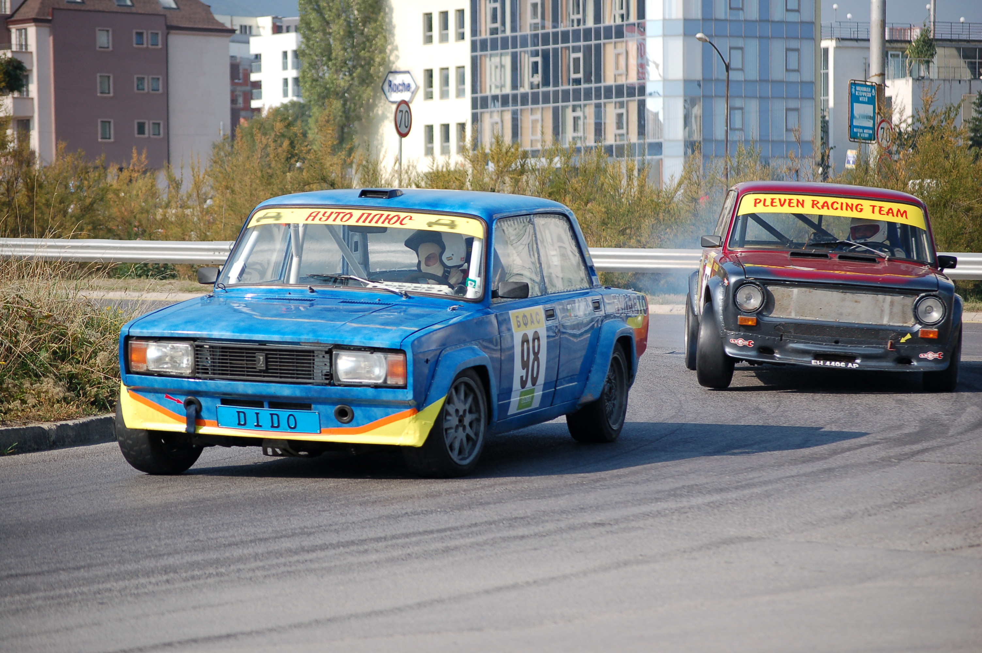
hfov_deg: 14.9
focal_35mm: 138
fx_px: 3761
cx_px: 491
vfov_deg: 9.9
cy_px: 326
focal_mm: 92
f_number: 4.5
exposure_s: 1/1000
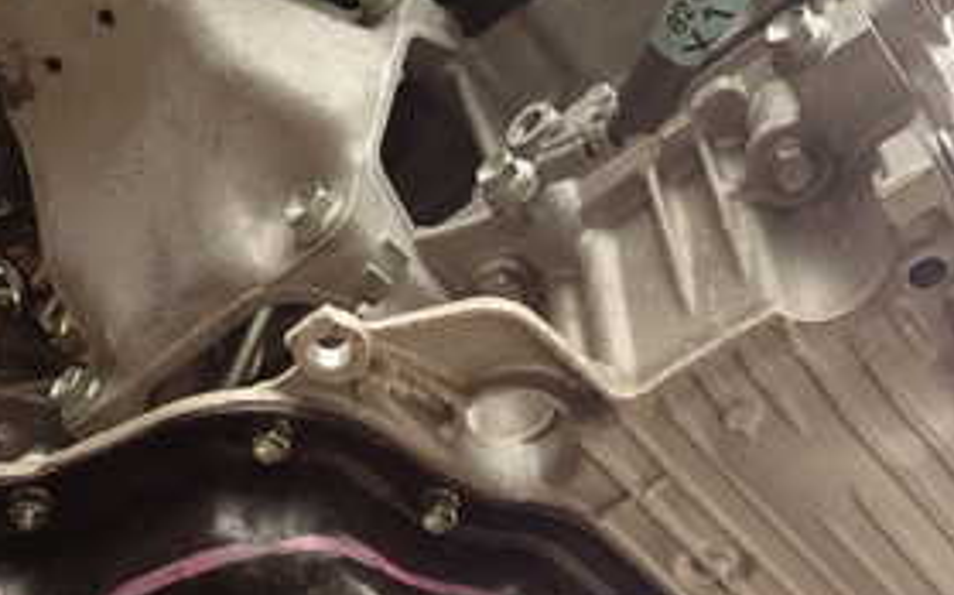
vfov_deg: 21.9
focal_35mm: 57
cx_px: 513
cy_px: 588
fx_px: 1481
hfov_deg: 35.7
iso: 100
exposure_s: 1/60
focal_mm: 4.5
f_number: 2
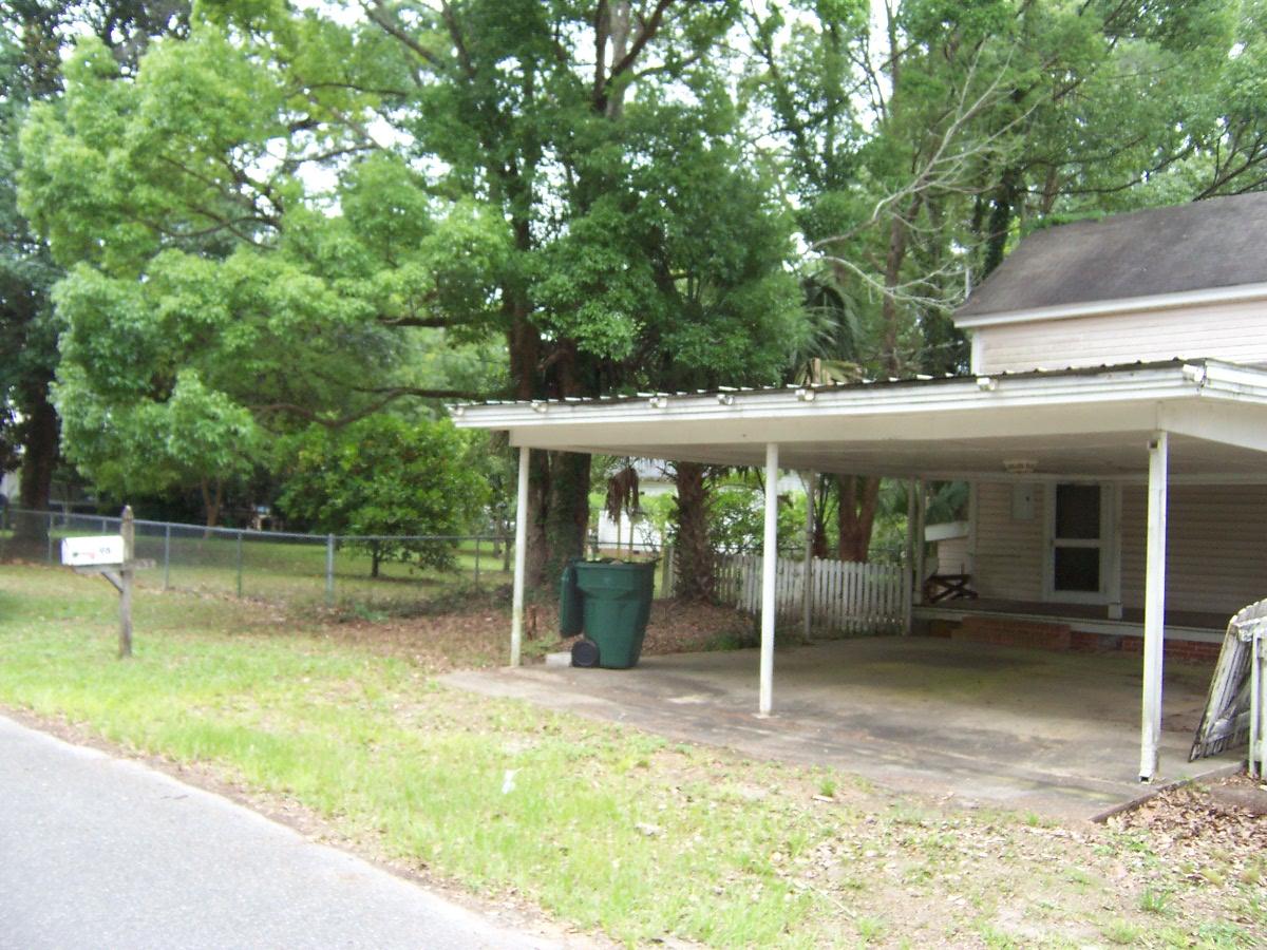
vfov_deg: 42.9
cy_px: 475
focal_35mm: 33
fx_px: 1208
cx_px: 634
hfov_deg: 55.4
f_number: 3.4
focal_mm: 5.5
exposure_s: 1/125
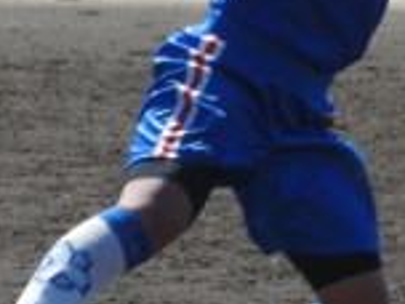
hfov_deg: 2.5
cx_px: 344
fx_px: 9243
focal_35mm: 790
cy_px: 112
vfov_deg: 1.9
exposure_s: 1/400
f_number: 5.3
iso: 100
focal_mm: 35.8
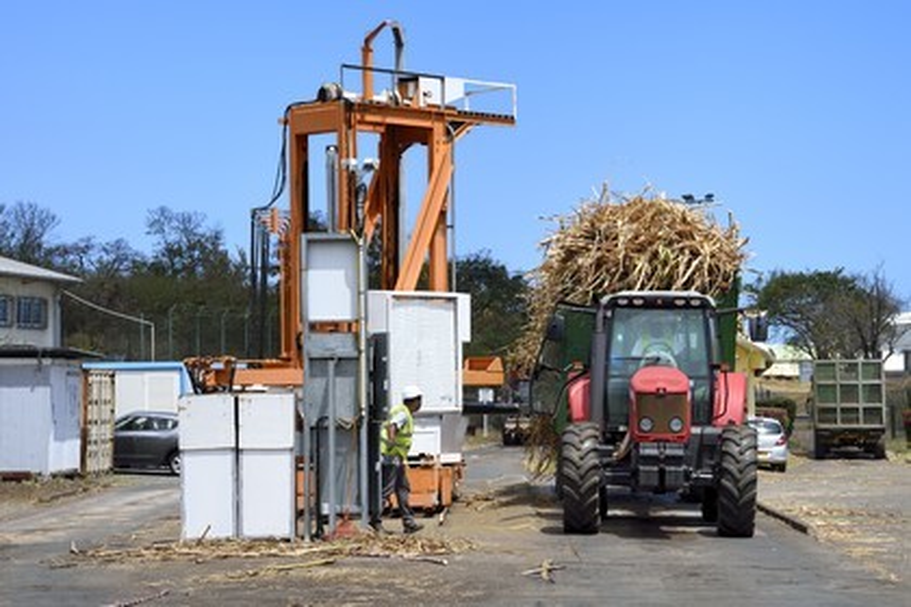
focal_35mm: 70
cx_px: 456
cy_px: 304
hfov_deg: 28.8
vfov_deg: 19.5
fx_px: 1771
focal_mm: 70
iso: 200
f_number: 14
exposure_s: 1/320
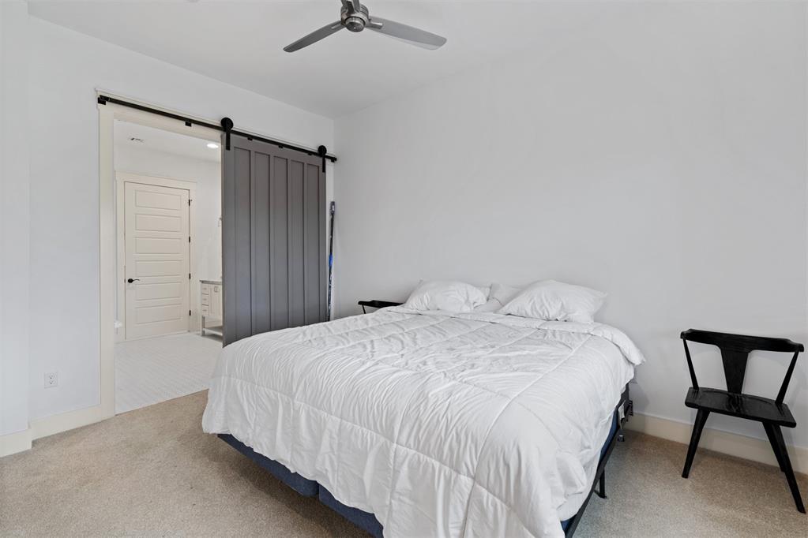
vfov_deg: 73.7
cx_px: 404
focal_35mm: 16
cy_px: 269
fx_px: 359
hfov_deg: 96.7
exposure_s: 1
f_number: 8
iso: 100
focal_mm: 16
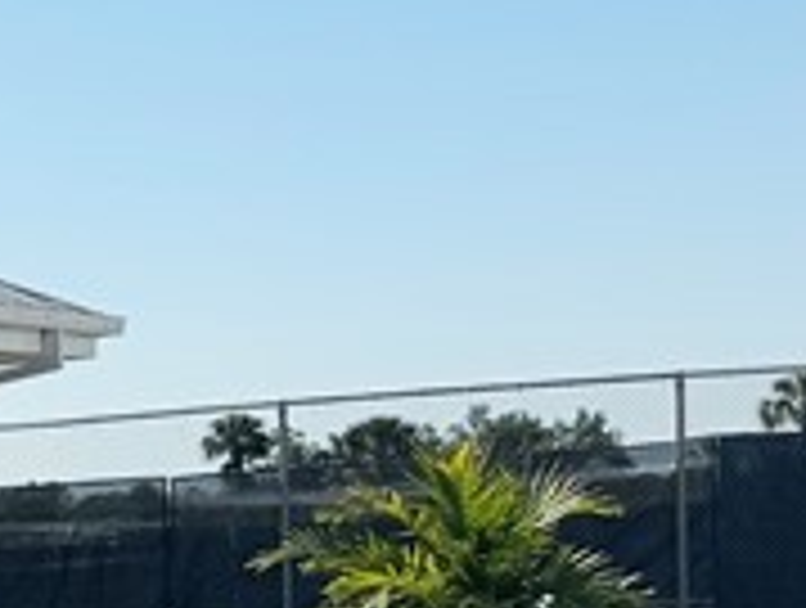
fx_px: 3196
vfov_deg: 10.6
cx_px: -1297
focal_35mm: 137
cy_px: 851
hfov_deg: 11.3
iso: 100
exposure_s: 1/12346
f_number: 1.78
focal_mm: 6.76
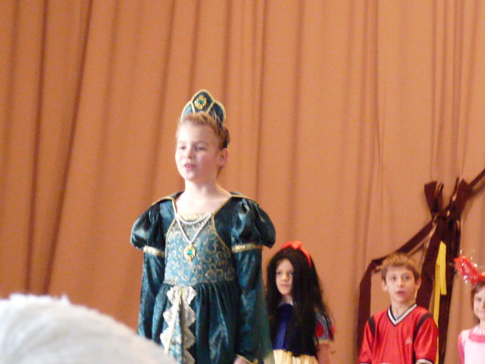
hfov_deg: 9.2
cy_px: 182
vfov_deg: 6.9
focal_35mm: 216
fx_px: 3026
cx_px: 242
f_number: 3.6
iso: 800
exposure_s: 1/8
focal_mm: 21.6
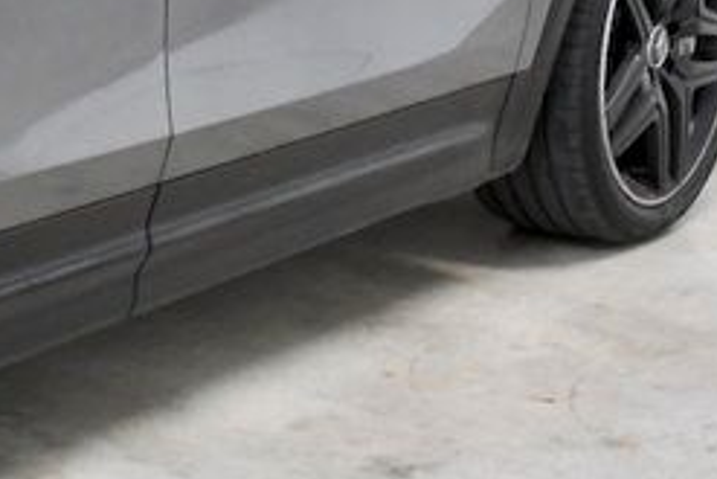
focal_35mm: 149
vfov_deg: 9.2
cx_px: -543
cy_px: -13
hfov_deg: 12.6
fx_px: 2969
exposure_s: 1/250
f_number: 8
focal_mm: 24
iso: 2500
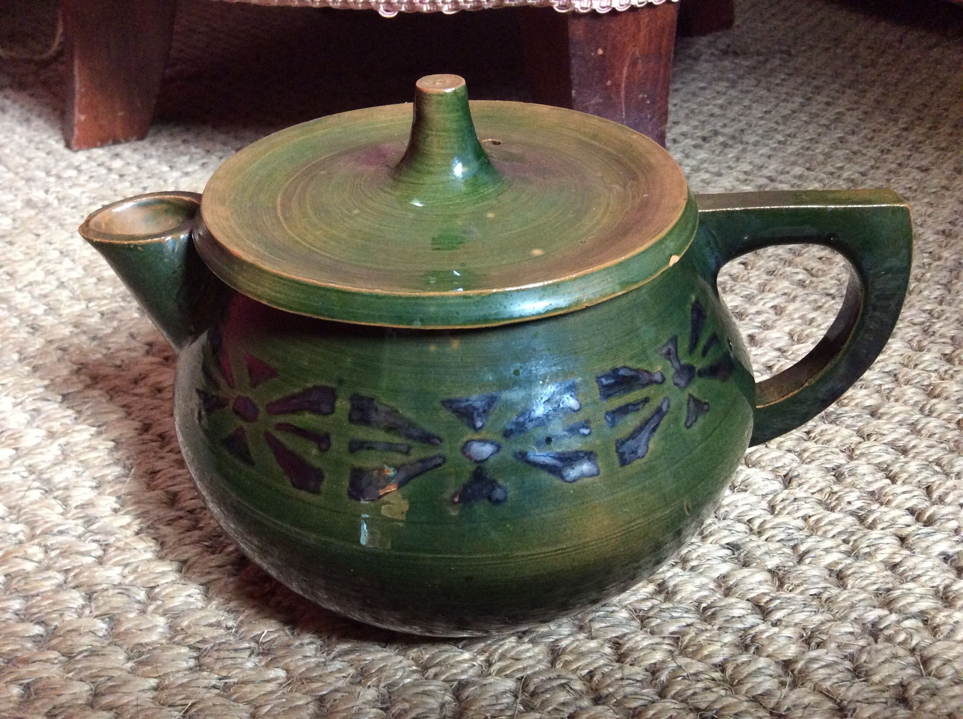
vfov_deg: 44.1
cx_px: 482
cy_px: 360
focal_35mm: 32
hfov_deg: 56.9
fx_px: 889
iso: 250
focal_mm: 3.3
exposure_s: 1/20
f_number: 2.4
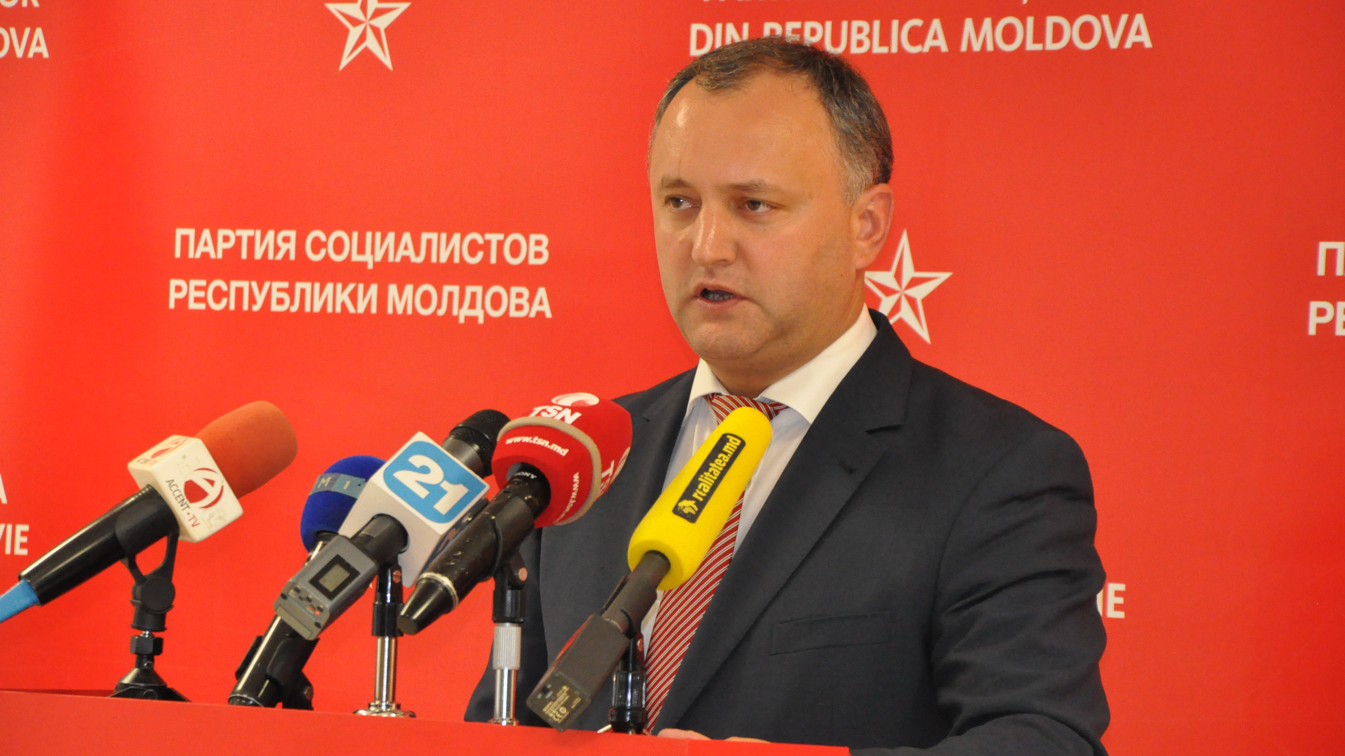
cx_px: 671
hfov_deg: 13.0
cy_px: 391
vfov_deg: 7.3
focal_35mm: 166
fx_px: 5903
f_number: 5.6
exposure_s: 1/60
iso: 3200
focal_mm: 105
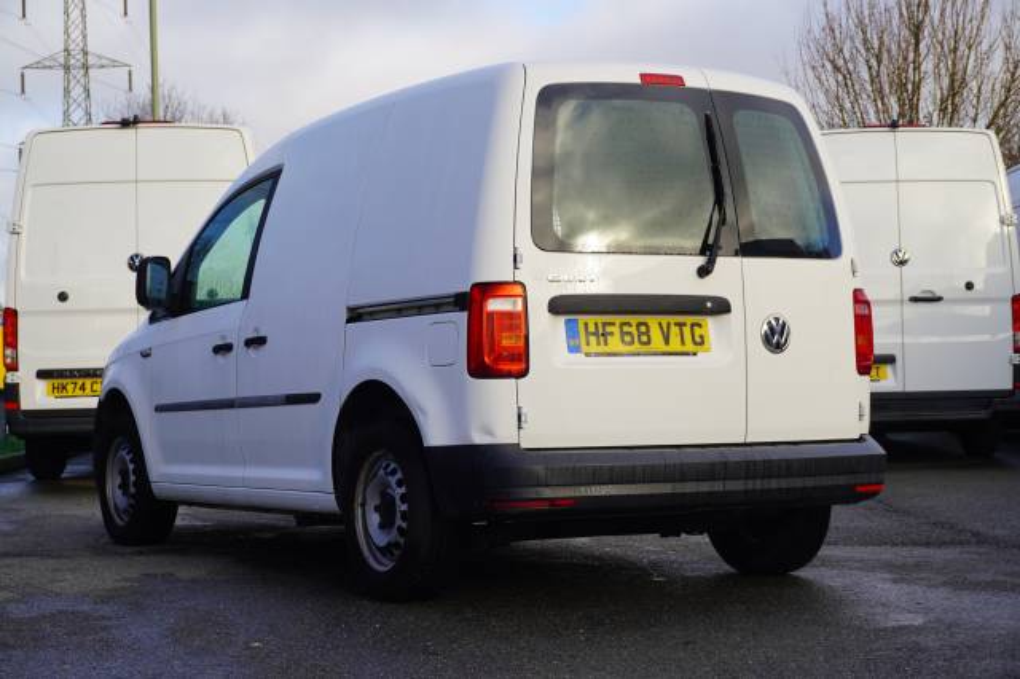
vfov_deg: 20.6
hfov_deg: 30.5
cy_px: 340
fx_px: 1869
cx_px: 510
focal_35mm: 66
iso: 100
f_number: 5.6
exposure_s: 1/90
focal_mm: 44
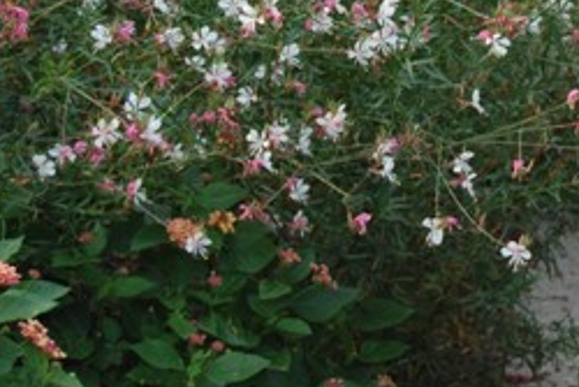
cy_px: -60
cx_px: 604
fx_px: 2961
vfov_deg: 7.4
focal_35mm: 184
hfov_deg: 11.0
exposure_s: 1/125
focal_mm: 48
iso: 200
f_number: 5.6
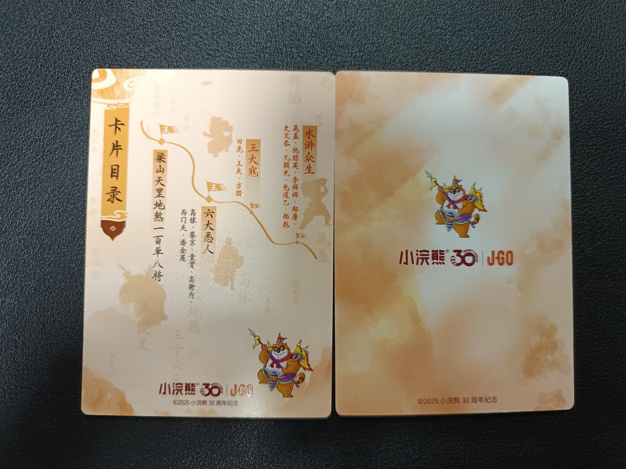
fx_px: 434
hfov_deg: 71.6
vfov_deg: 56.8
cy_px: 234
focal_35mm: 24
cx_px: 313
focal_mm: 5.31
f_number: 1.7
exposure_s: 1/50
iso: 755
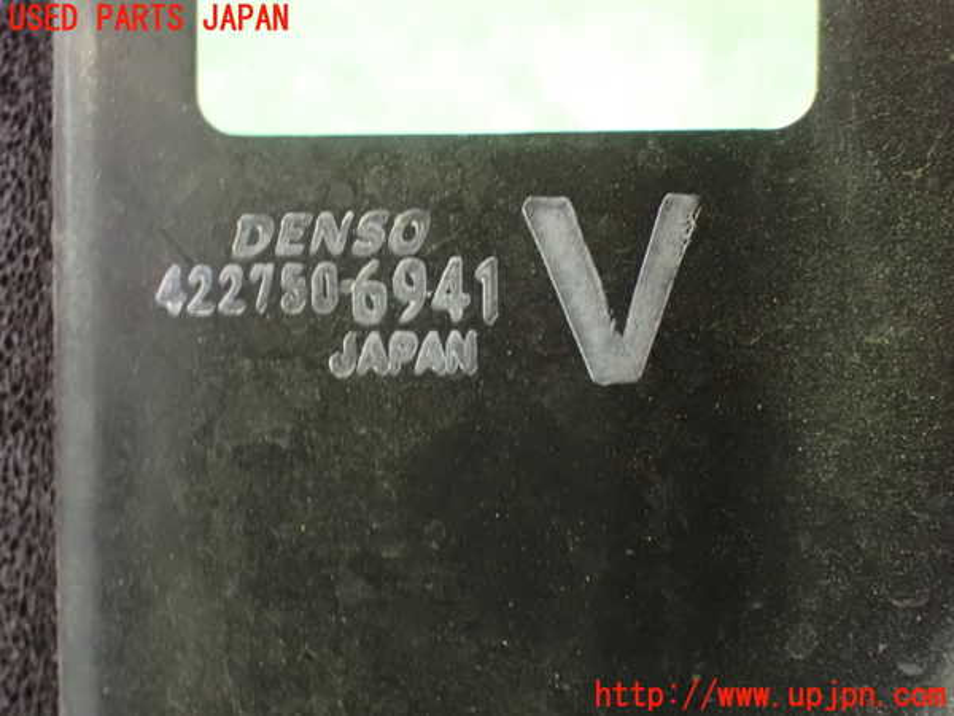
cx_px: 477
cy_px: 358
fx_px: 1598
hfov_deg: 33.2
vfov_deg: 25.2
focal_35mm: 58
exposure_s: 1/10
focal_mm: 10.35
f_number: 3.5
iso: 1600
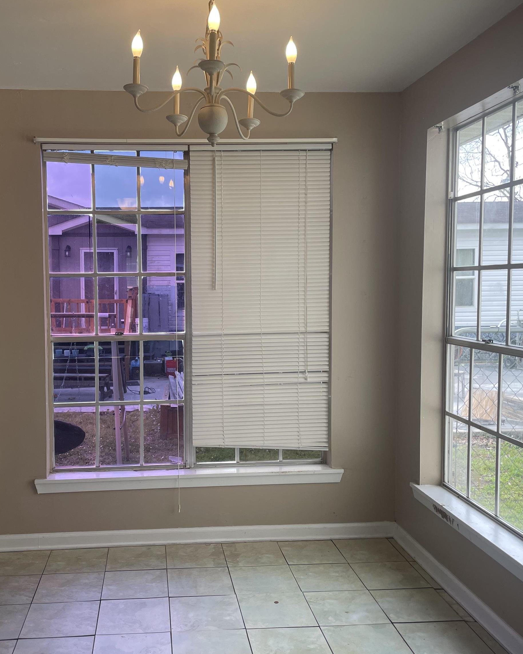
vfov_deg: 52.8
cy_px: 327
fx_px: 658
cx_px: 201
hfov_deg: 43.1
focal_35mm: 34
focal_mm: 4.2
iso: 32
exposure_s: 1/210
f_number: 1.6
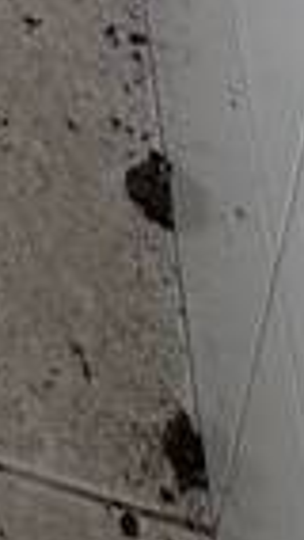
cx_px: -551
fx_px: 1660
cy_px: -1152
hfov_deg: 8.9
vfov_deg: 10.8
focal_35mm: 116
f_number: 2.2
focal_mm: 2.22
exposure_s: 1/101
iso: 40
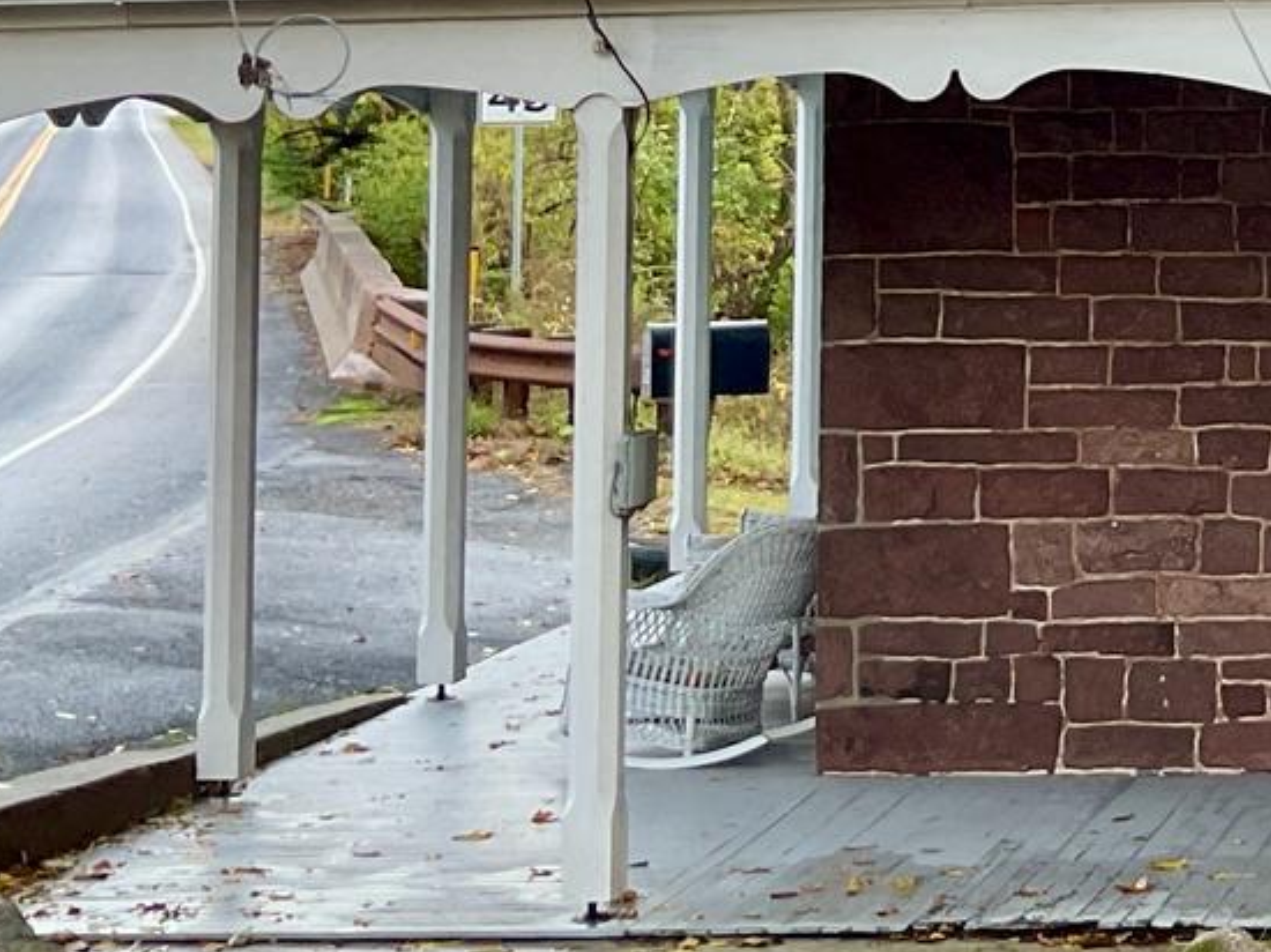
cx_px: 1870
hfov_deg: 16.7
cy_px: -243
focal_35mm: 108
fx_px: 3964
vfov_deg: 13.3
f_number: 1.8
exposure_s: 1/159
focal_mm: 3
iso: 16
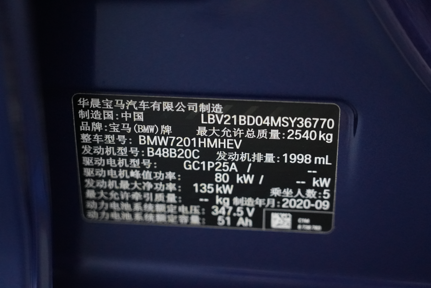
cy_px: 144
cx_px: 216
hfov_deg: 19.4
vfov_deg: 13.1
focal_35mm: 105
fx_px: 1258
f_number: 4
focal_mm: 105
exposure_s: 1/100
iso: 12800
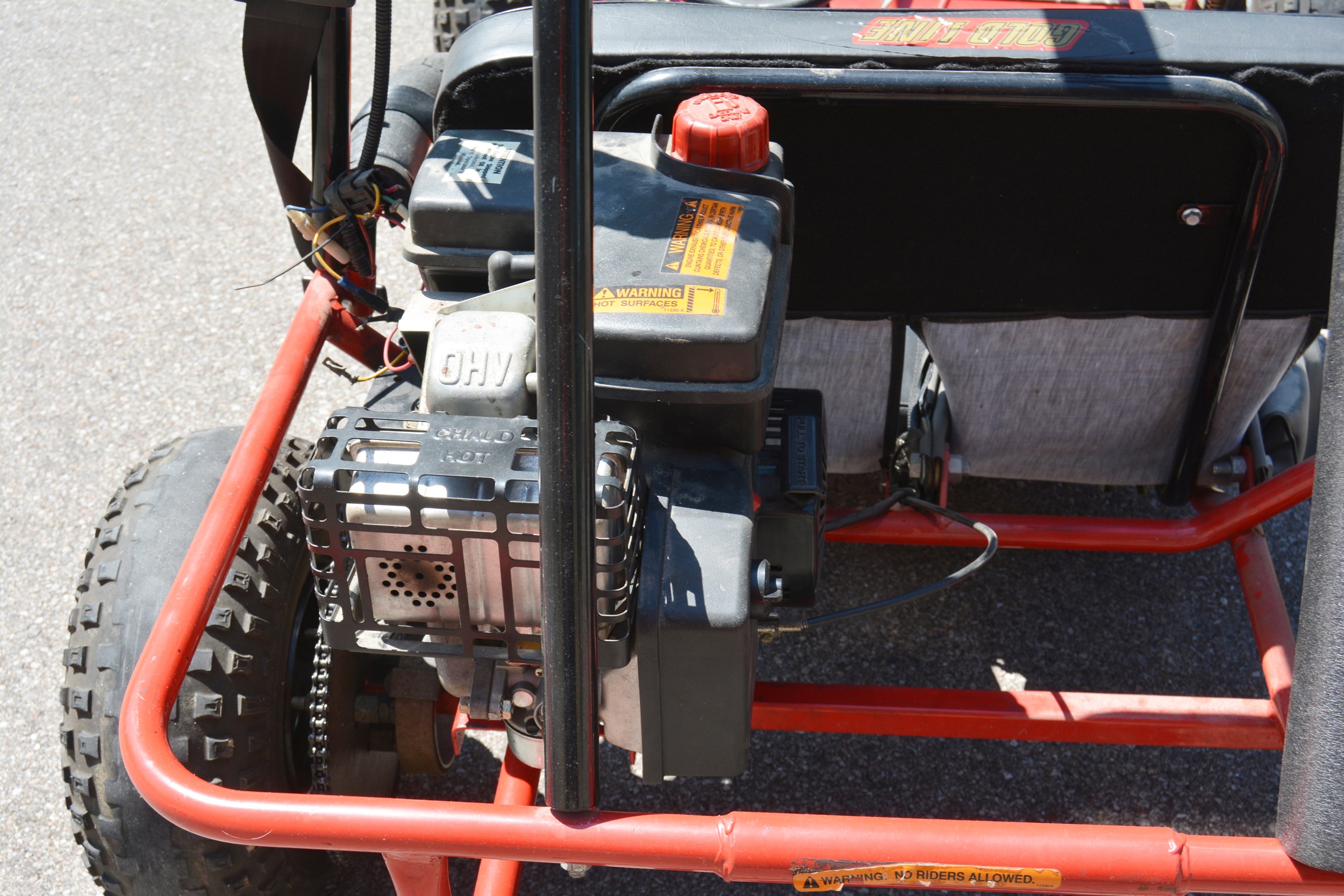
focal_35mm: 46
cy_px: 448
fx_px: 1736
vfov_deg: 28.9
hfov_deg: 42.3
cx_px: 672
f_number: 7.1
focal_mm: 31
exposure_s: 1/200
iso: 200
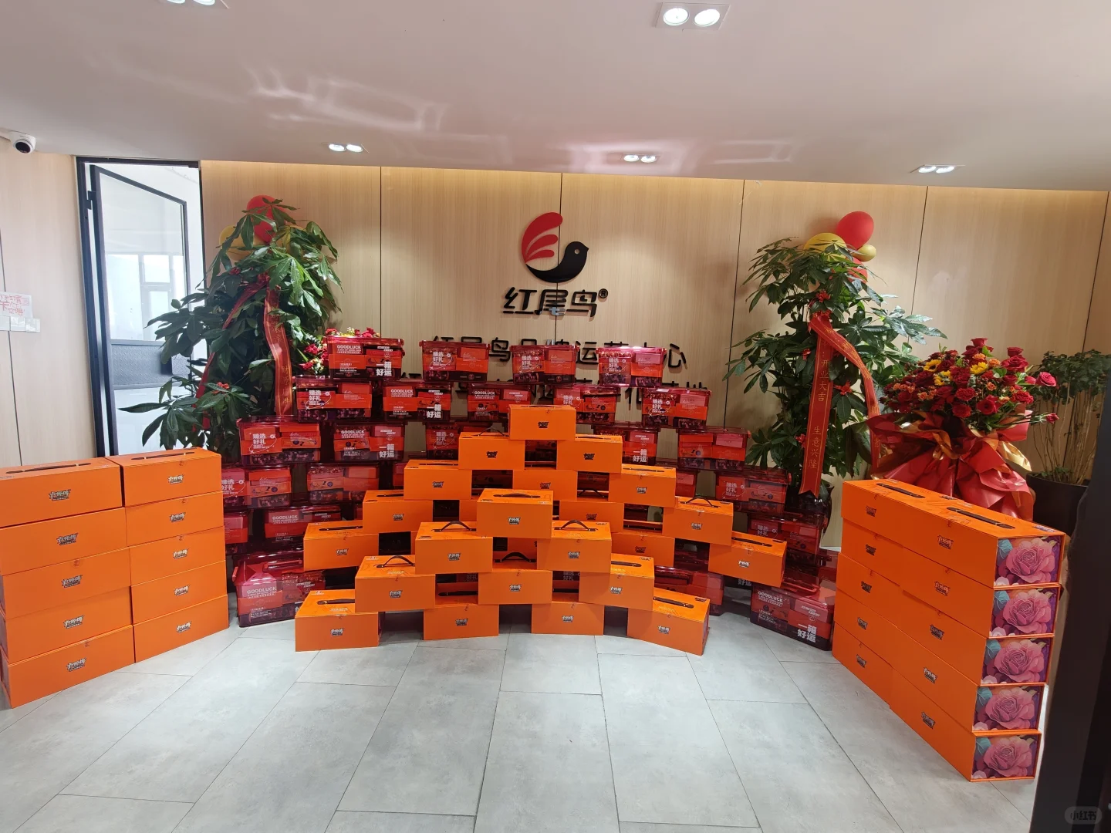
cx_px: 556
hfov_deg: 98.2
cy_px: 416
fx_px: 481
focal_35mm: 15
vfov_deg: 81.7
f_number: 2
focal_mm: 2.3
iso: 640
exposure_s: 1/60
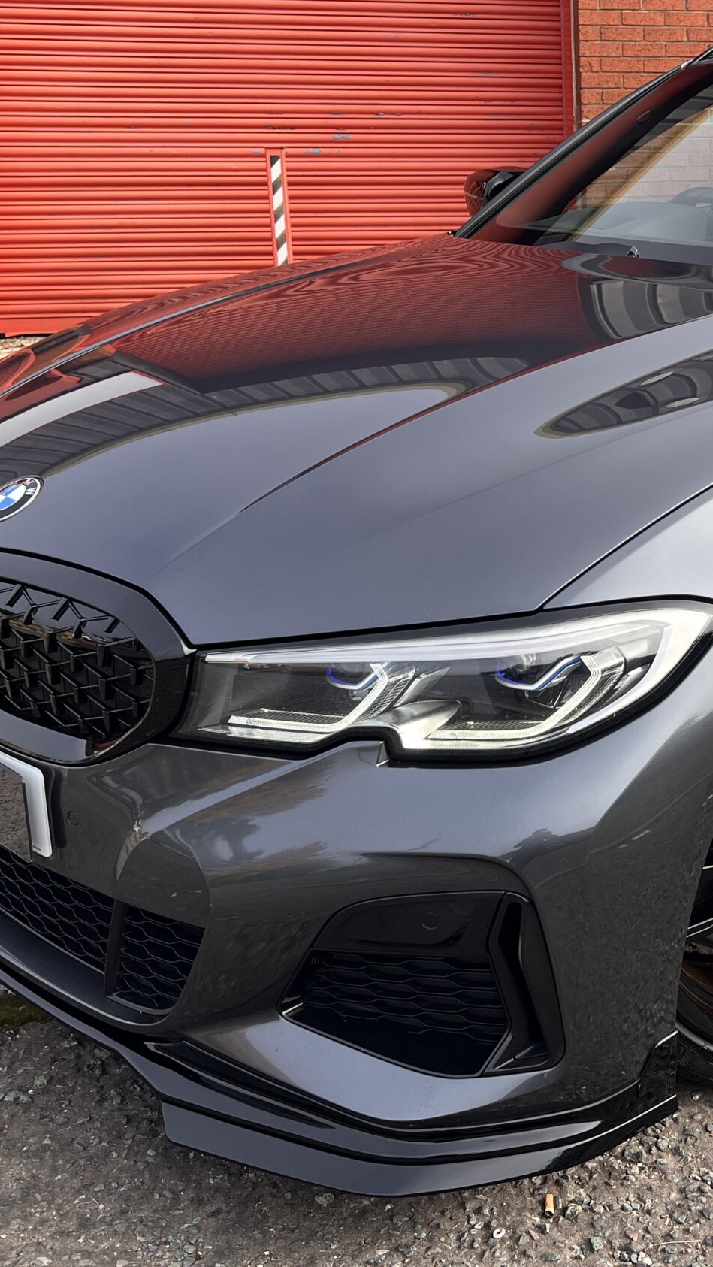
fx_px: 1445
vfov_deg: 47.3
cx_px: 660
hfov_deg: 26.7
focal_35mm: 43
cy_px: 559
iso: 50
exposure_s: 1/1311
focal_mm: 5.7
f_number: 1.5
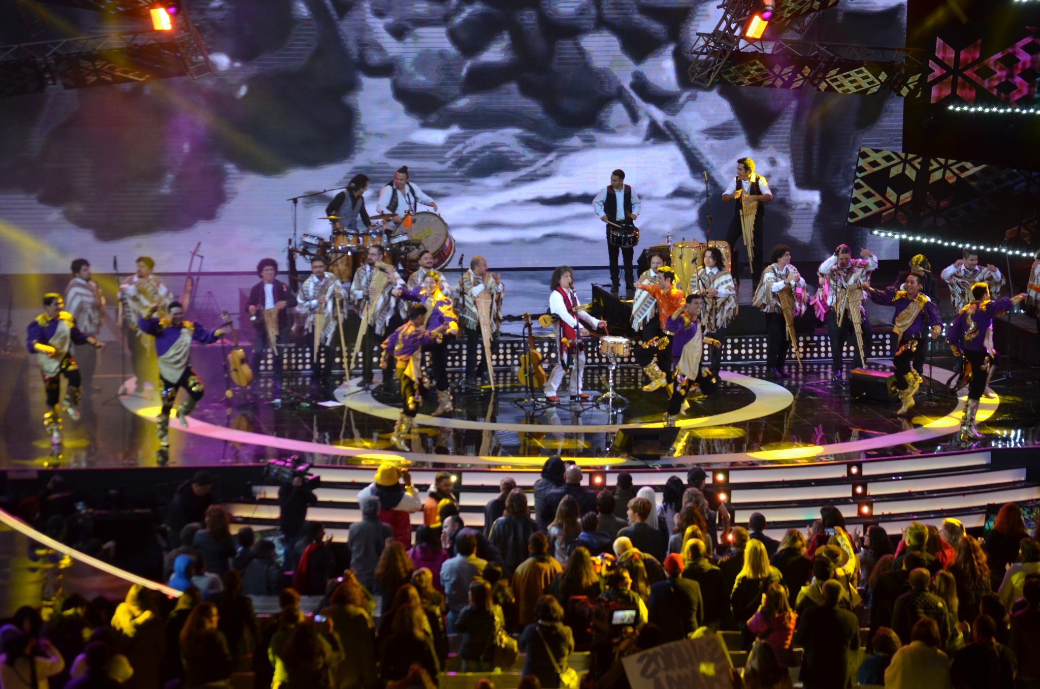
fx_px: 4324
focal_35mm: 150
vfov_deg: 9.1
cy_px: 344
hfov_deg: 13.7
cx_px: 520
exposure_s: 1/100
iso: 800
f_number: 4.5
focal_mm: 100
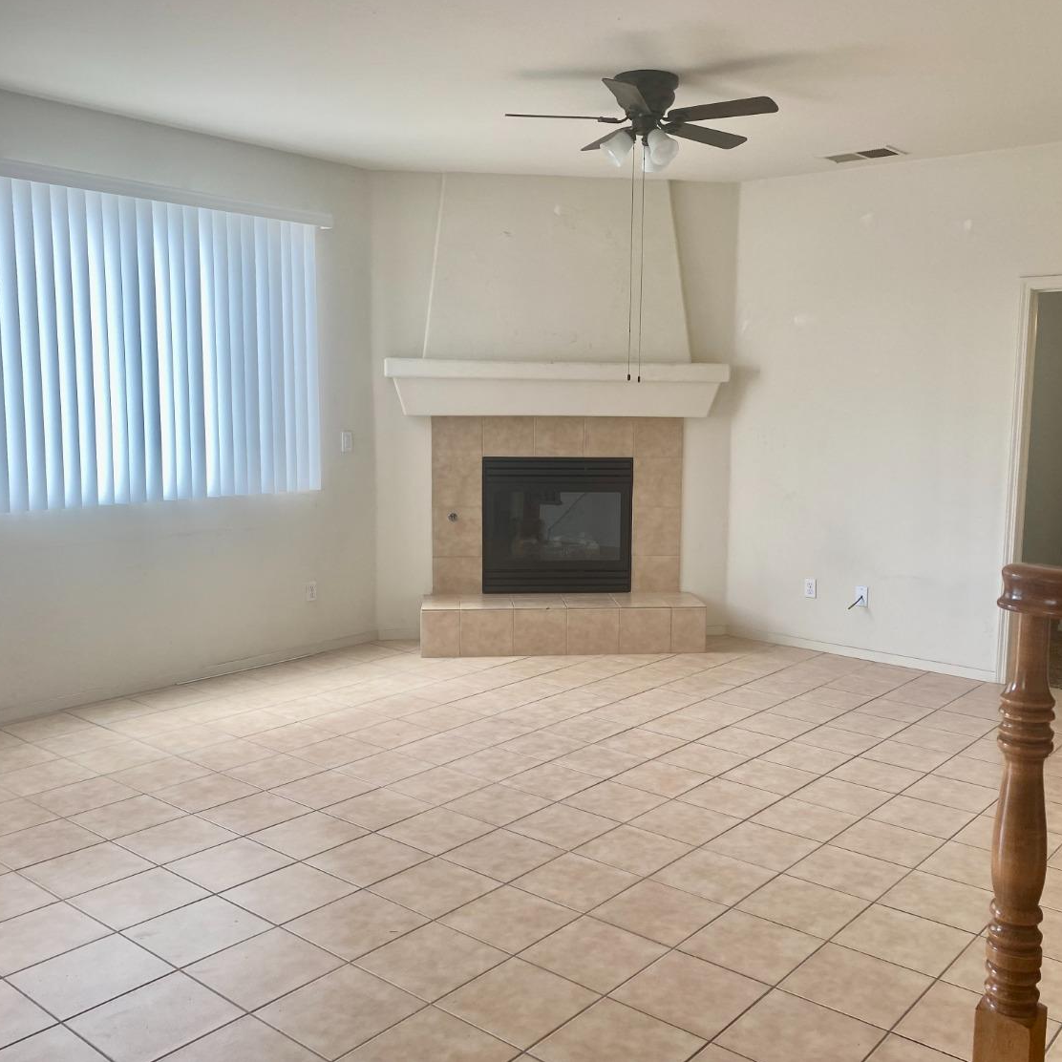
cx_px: 583
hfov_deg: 52.4
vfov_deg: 52.5
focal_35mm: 31
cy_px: 527
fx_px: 1076
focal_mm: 4.25
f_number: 1.8
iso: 50
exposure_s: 1/120
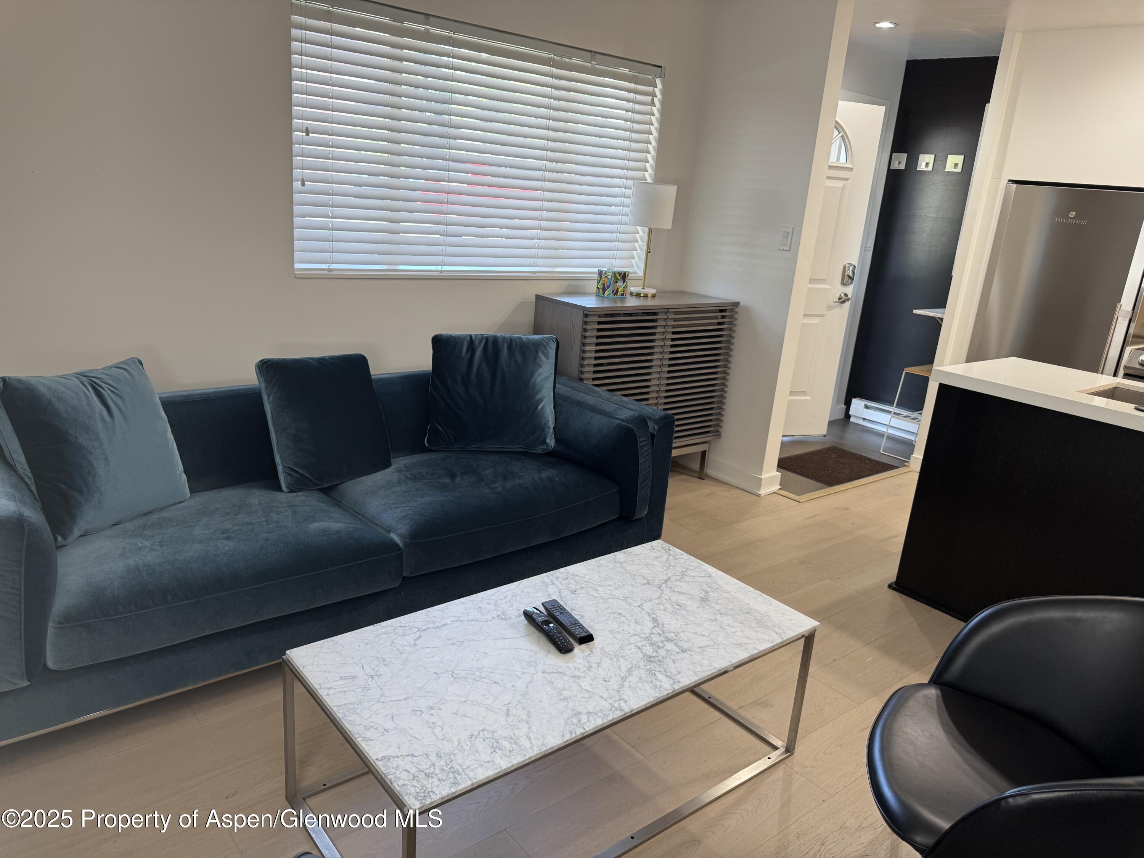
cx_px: 572
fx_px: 793
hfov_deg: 71.6
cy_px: 429
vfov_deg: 56.8
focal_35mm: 24
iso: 100
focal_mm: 6.76
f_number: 1.78
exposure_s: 1/60
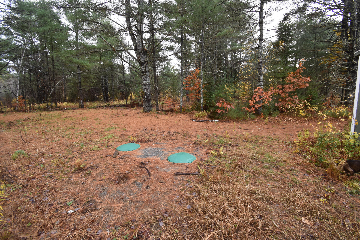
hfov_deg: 100.4
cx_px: 180
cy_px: 120
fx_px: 150
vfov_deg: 77.3
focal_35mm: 15
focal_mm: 10
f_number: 5.6
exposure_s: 1/125
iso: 400
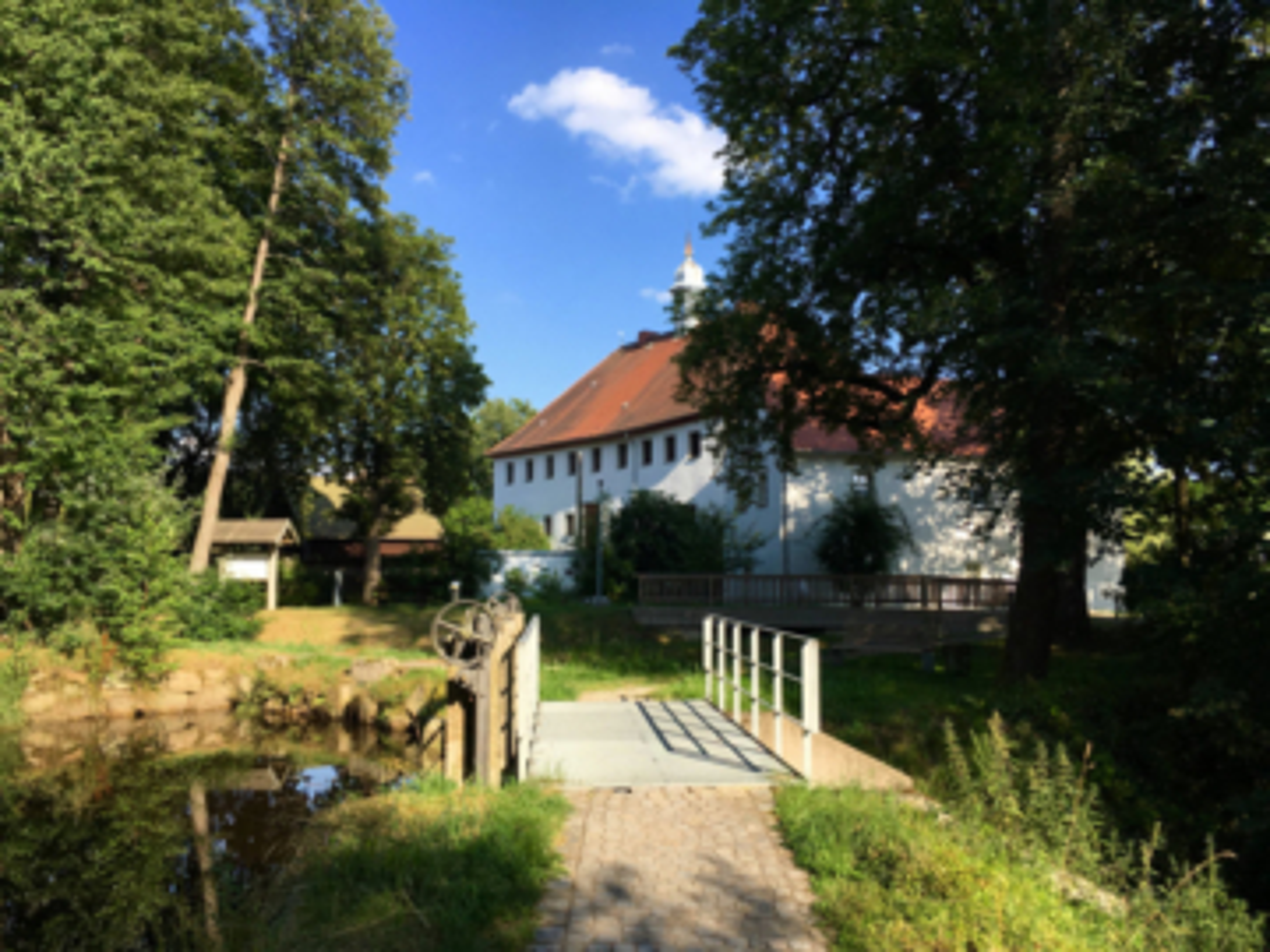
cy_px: 476
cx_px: 635
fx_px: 1064
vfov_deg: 48.2
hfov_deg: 61.7
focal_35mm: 29
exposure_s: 1/950
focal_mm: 4.2
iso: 25
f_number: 2.2
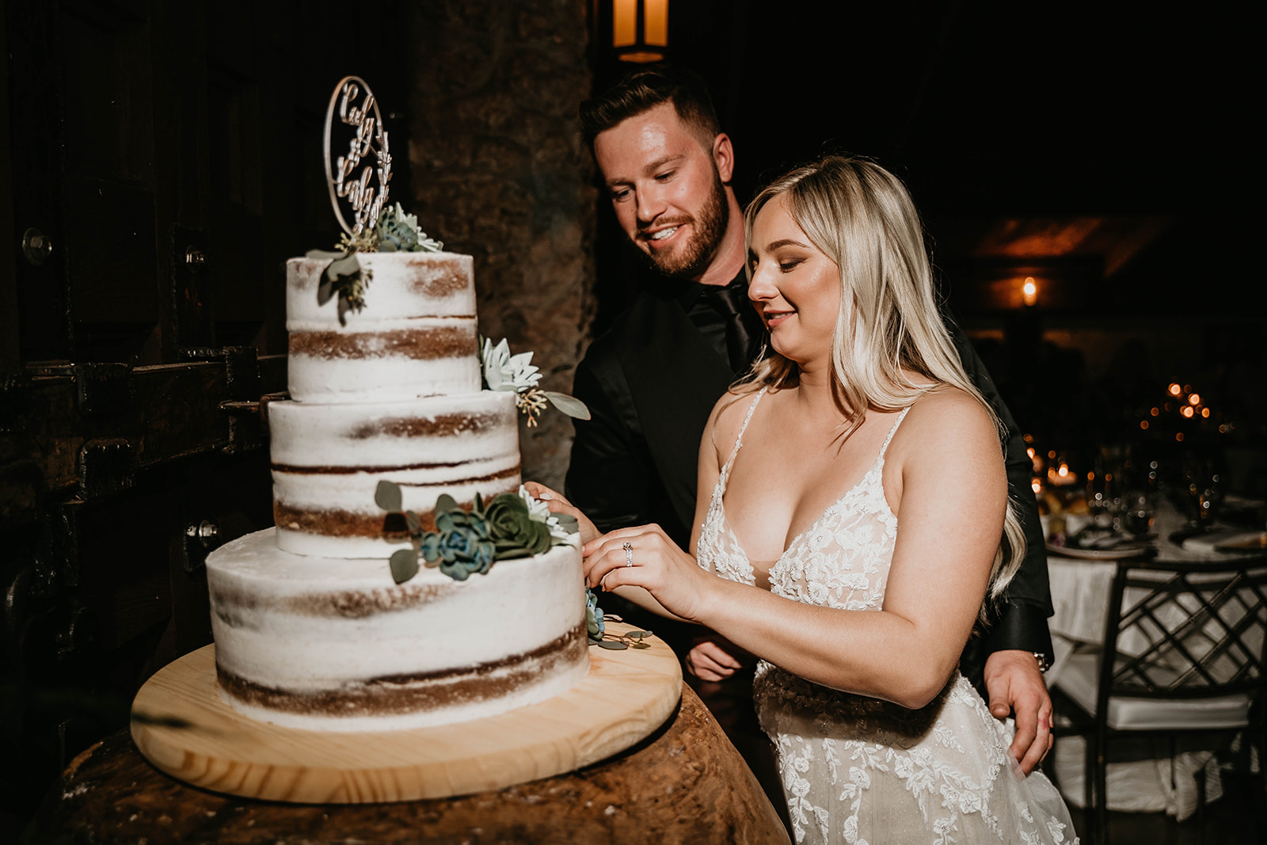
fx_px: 1126
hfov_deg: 58.7
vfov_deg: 41.1
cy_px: 422
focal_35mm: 32
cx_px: 634
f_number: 2.8
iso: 500
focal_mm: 32
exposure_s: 1/250
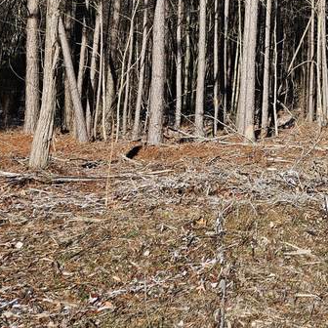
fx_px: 622
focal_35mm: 58
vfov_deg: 27.5
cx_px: 338
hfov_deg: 27.6
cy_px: -15
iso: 32
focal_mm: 5.4
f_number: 1.8
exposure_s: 1/1628
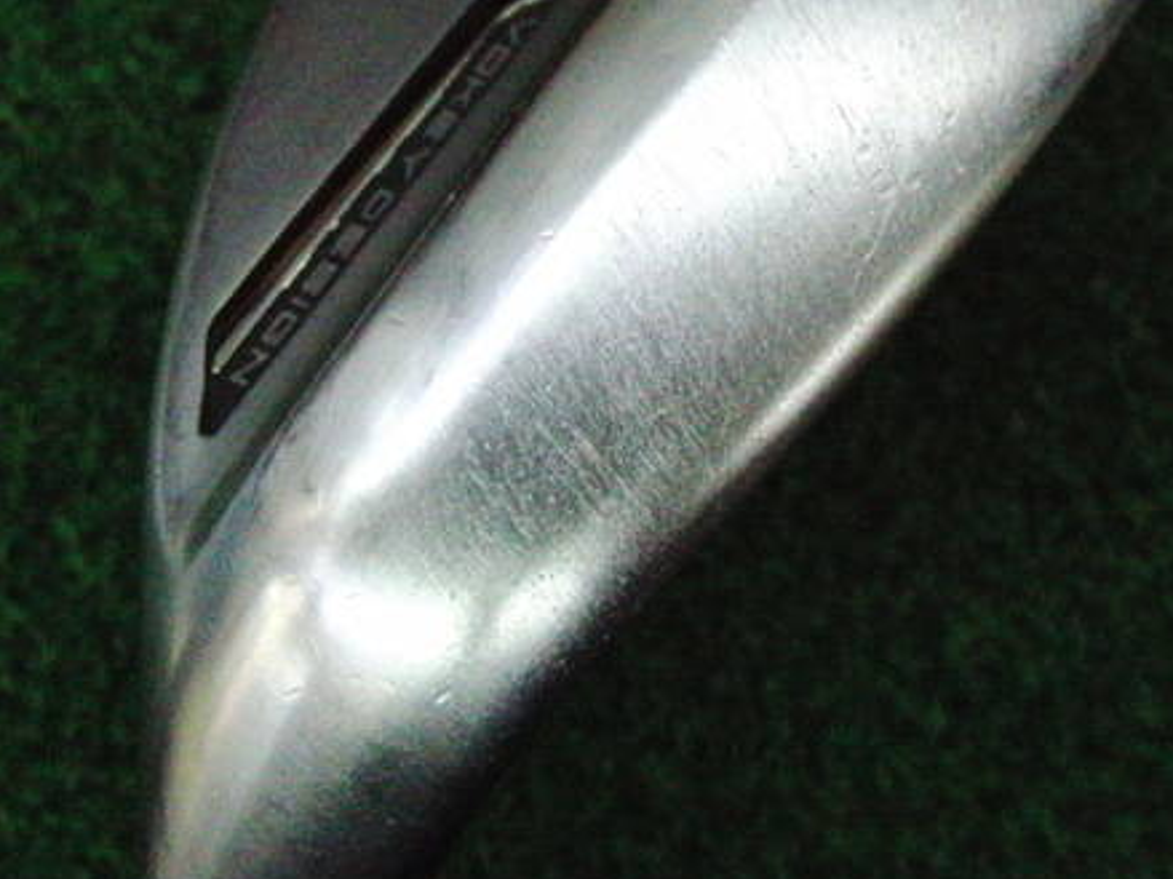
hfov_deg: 35.3
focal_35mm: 54
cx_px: 767
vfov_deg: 26.8
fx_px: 1829
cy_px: 254
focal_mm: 6.42
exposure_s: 1/800
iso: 3200
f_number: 3.6
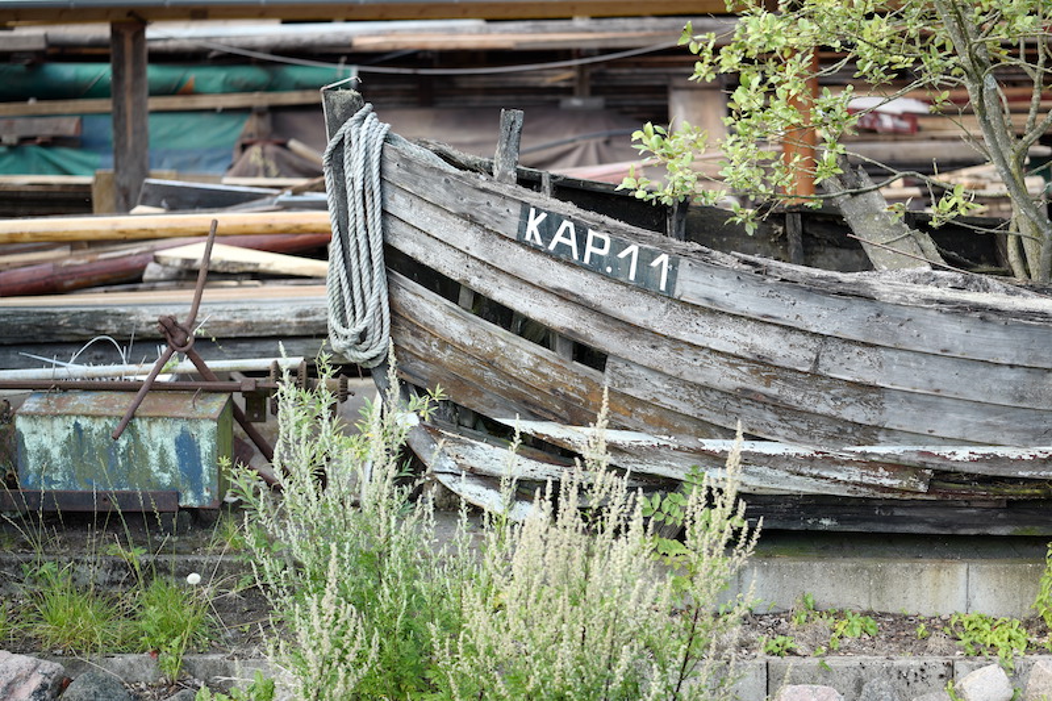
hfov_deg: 27.0
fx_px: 2191
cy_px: 350
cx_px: 526
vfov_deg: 18.2
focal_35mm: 75
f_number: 2.2
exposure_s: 1/320
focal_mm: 75
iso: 100
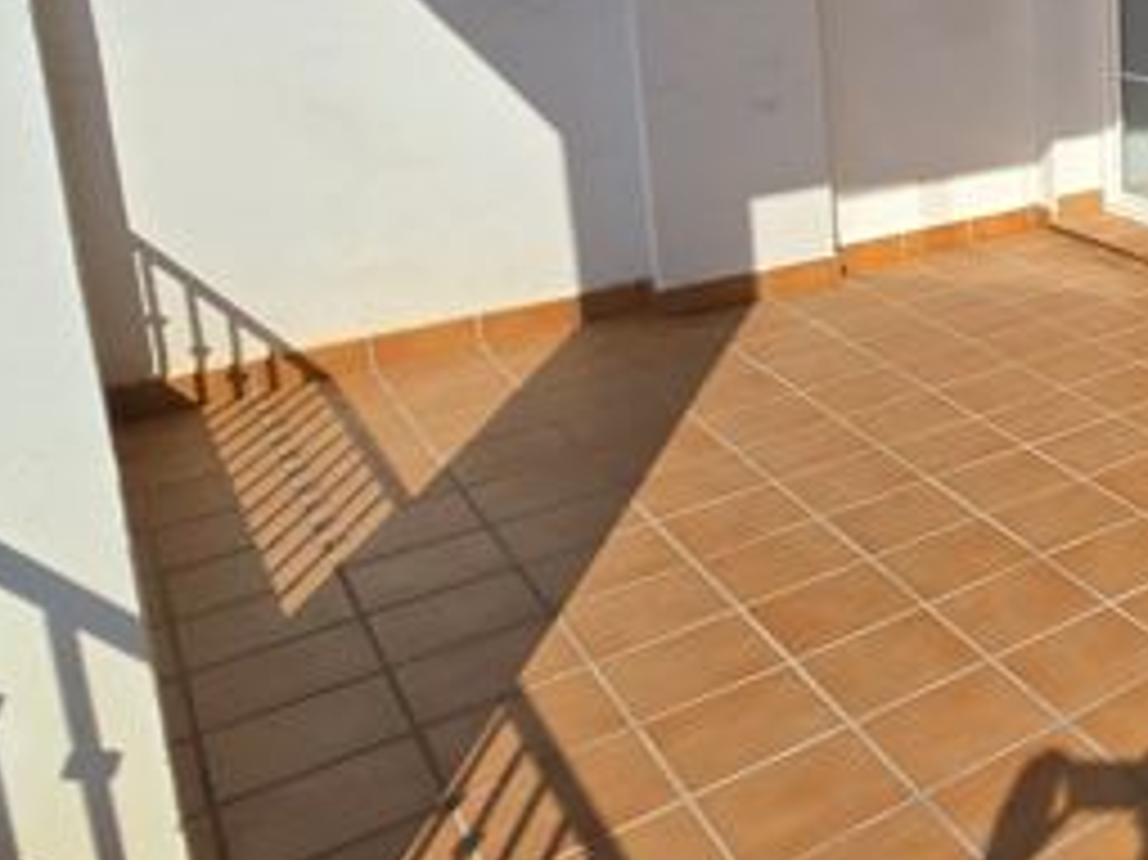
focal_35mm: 36
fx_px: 1193
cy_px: 122
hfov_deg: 36.1
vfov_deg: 37.6
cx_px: 1461
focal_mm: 2.2
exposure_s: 1/3390
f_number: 2.2
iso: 50
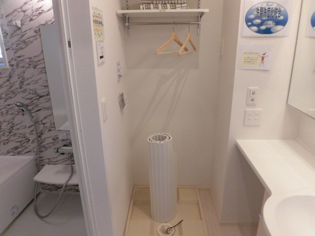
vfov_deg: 56.8
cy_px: 118
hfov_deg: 71.6
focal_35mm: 24
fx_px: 218
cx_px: 158
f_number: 3.1
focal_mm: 4.3
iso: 200
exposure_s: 1/50
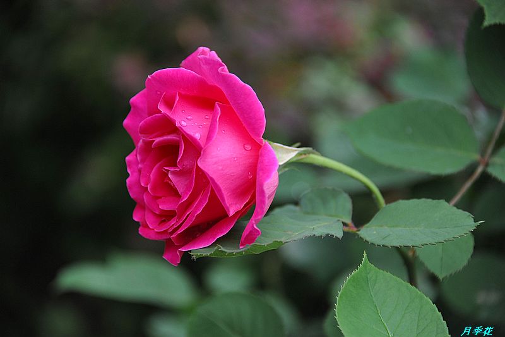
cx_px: 252
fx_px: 4207
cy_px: 168
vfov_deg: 4.6
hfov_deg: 6.9
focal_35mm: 300
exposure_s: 1/100
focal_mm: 300
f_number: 5.6
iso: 800
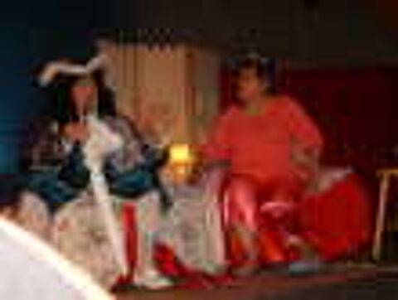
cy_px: 150
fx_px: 599
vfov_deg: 28.1
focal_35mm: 52
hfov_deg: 36.8
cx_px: 199
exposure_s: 1/60
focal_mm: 8.7
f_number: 3.3
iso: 120
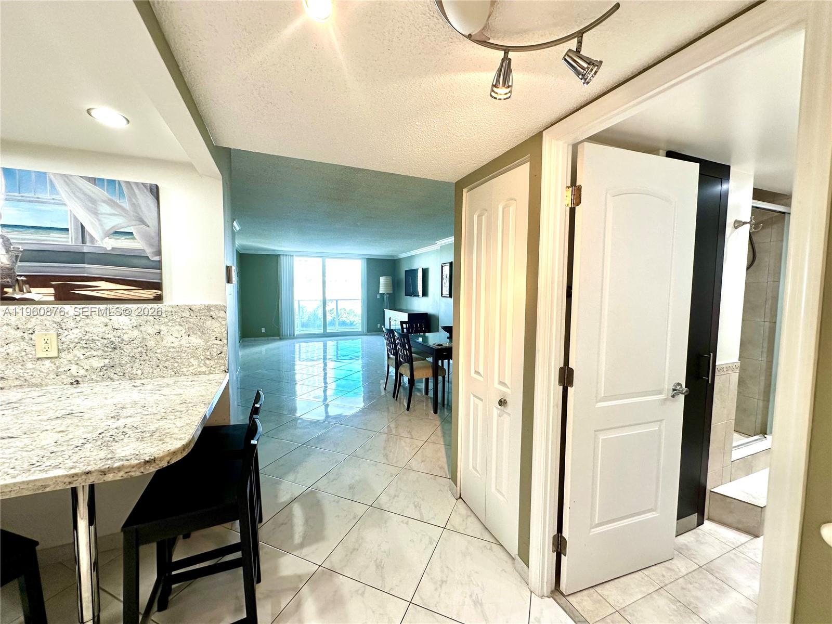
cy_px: 312
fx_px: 336
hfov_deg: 102.1
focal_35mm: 14
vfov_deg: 85.7
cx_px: 416
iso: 160
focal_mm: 2.22
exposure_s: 1/120
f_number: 2.2
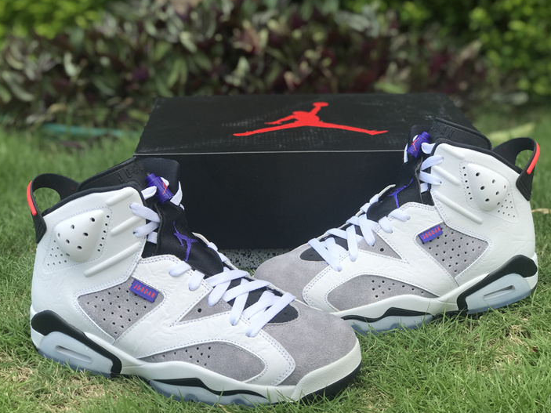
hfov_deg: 32.2
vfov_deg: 24.4
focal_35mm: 60
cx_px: 278
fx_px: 955
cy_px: 206
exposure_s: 1/219
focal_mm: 6.6
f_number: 2.8
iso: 20
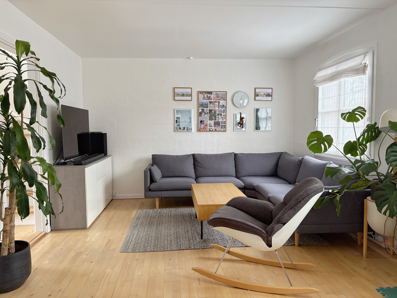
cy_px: 149
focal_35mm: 26
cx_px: 198
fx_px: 298
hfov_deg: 67.3
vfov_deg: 53.1
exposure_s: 1/60
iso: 250
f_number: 1.6
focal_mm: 5.96
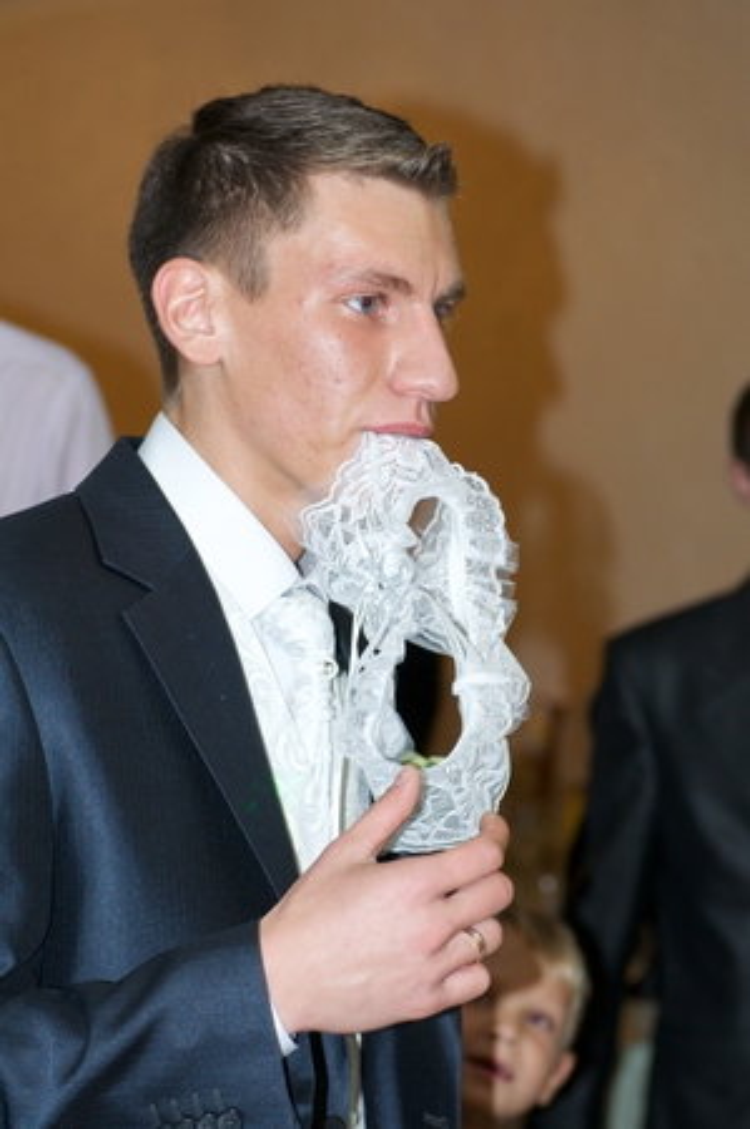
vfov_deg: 19.5
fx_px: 3289
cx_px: 375
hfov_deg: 13.0
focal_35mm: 105
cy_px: 564
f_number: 4.5
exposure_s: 1/60
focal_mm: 70
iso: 500
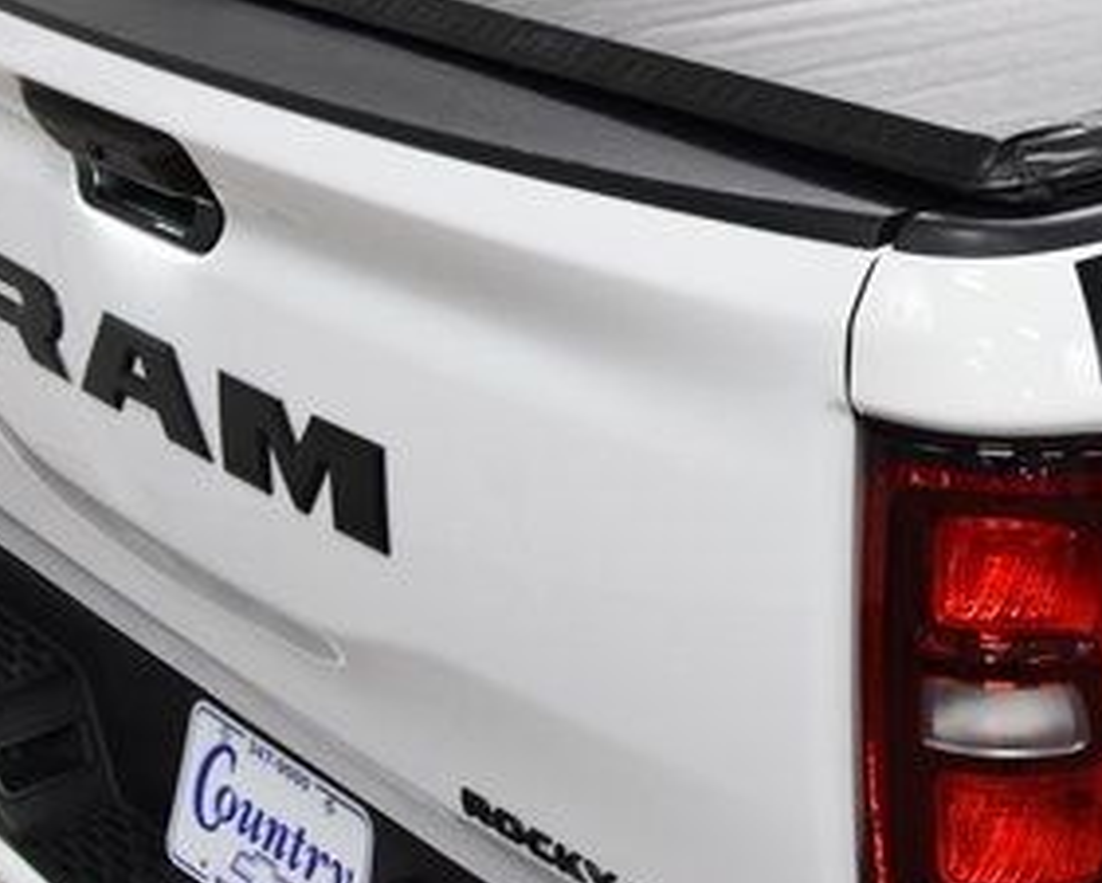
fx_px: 2512
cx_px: 977
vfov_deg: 19.5
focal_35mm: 77
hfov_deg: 24.1
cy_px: 73
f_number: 5.6
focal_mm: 24
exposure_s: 1/60
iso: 1600
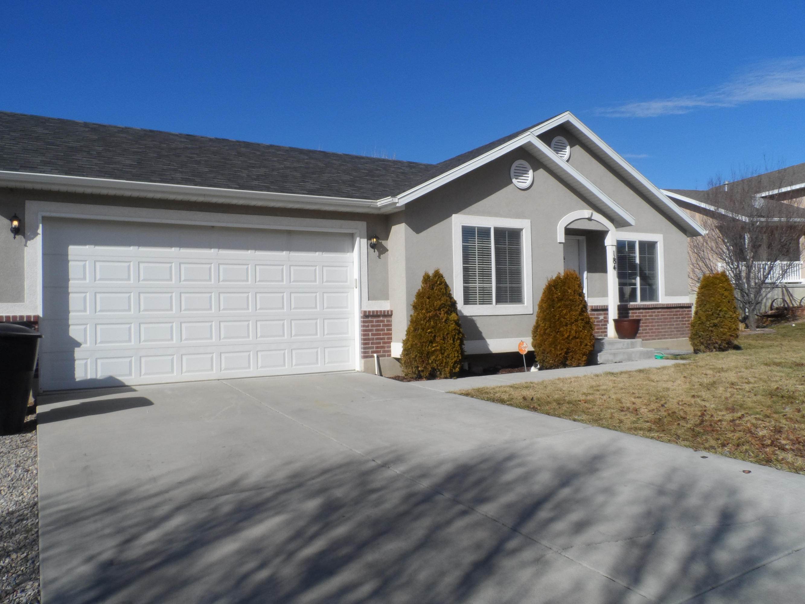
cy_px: 302
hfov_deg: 71.6
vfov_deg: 56.8
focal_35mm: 24
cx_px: 402
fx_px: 558
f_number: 4.5
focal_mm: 4
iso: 80
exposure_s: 1/750
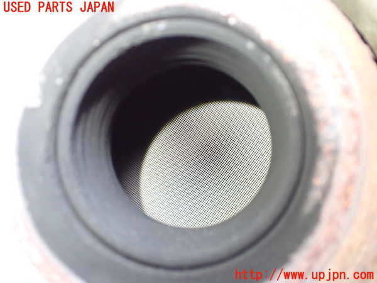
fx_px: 327
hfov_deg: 60.0
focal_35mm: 30
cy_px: 142
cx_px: 188
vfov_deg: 46.8
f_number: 2.3
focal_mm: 5.4
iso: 1000
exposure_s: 1/30
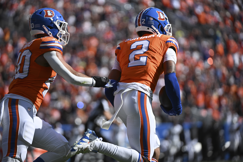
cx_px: 122
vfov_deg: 5.3
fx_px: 1755
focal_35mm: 260
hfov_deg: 7.9
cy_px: 81
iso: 800
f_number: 4
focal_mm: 260
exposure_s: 1/8000
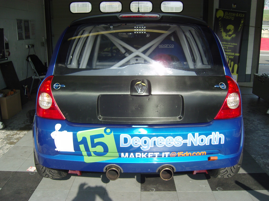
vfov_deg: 41.8
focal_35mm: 34
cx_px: 134
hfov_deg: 54.0
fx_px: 264
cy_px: 100
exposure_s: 1/125
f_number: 7
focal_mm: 7.3
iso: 100
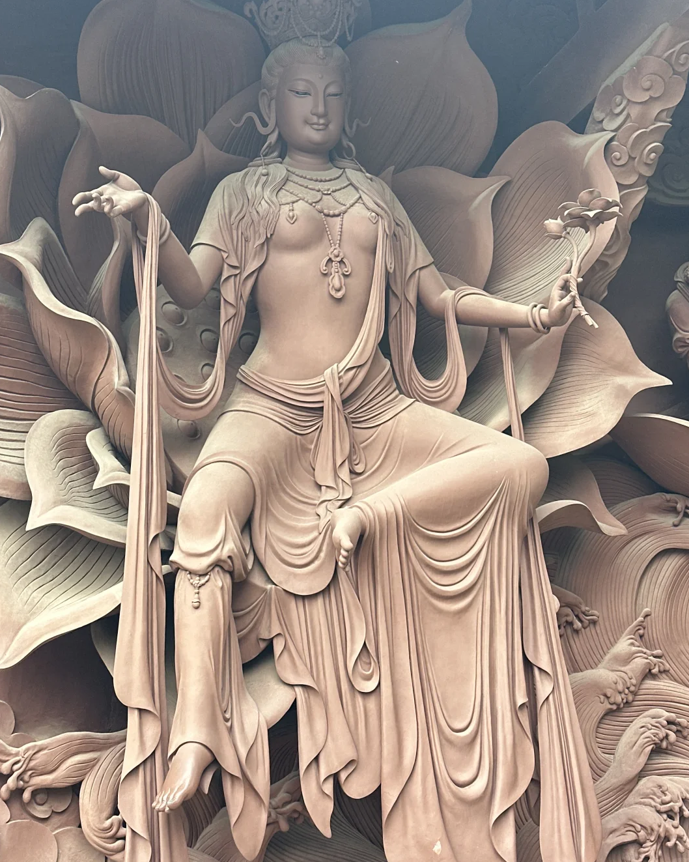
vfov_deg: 36.6
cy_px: 406
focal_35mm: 51
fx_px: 1300
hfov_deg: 29.7
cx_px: 349
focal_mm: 6.86
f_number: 1.78
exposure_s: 1/121
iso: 80
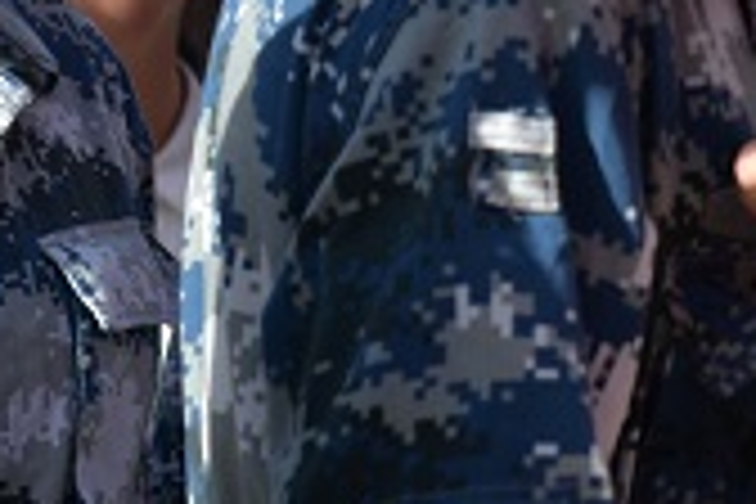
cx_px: 1418
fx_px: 6887
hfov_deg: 6.1
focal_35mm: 328
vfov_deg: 4.2
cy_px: -101
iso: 100
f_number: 6.3
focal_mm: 86
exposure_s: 1/320
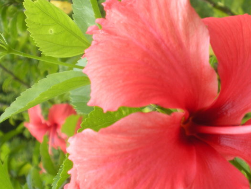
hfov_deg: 22.8
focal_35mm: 85
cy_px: 111
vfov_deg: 17.4
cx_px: 191
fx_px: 617
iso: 64
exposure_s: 1/136
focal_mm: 7.7
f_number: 4
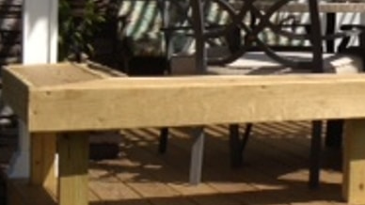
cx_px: 559
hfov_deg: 15.1
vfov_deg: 9.2
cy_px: -11
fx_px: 1268
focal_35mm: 131
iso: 50
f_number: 2.4
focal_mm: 4.28
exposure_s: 1/2123
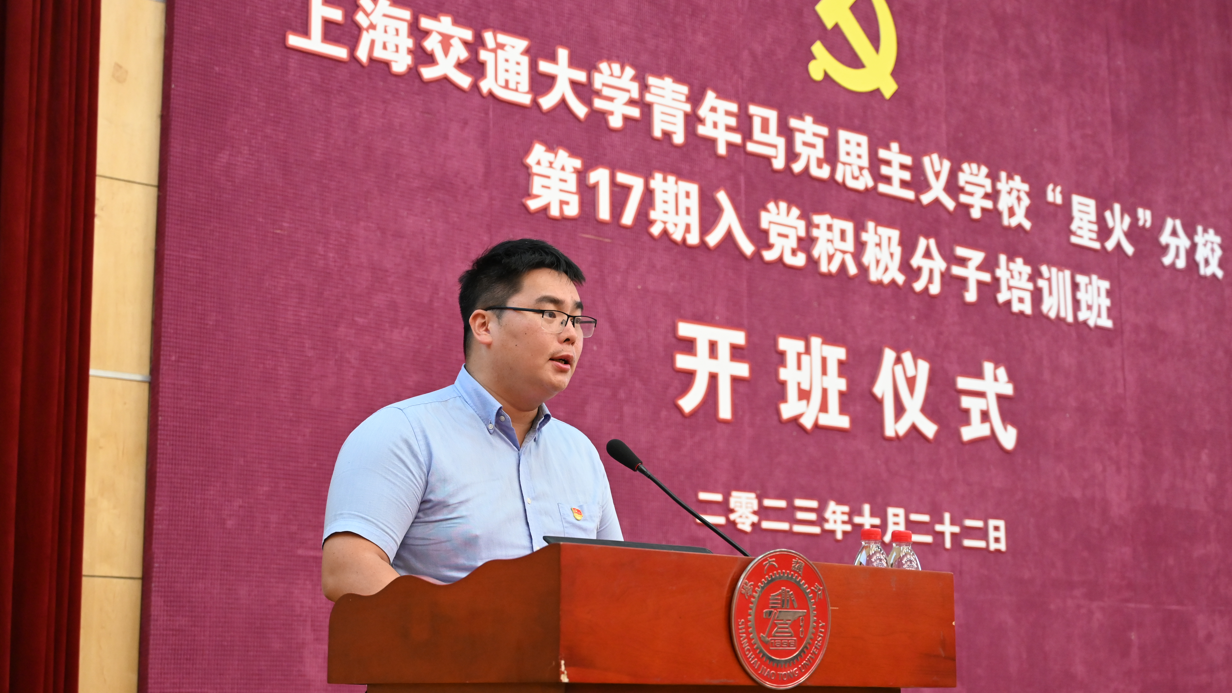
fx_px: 1699
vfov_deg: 23.0
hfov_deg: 39.9
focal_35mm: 52
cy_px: 391
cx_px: 620
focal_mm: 49
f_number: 4
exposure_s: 1/80
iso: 3200
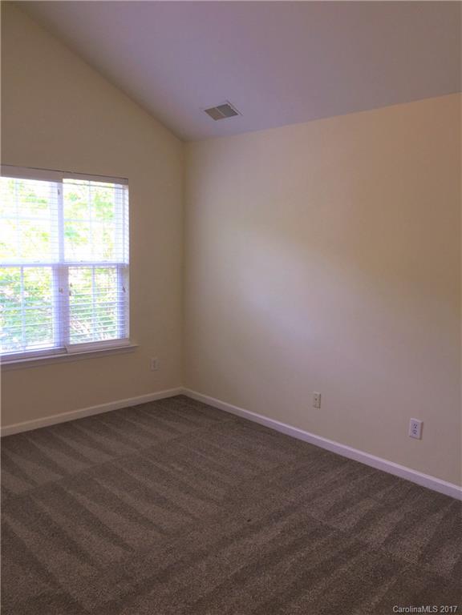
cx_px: 231
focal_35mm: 29
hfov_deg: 48.2
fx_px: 516
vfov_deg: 61.7
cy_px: 308
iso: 32
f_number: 2.2
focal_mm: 4.15
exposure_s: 1/46
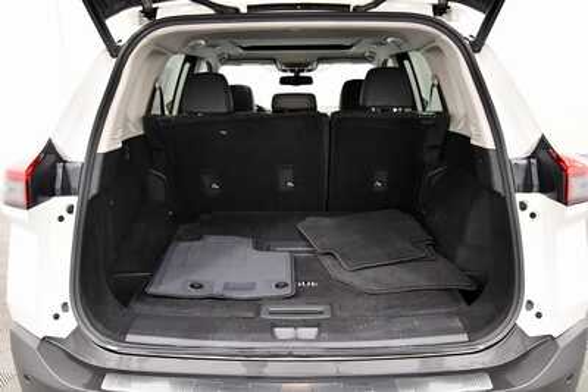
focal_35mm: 30
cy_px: 196
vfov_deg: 43.6
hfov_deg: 61.9
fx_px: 490
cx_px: 294
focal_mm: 20
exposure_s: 1/80
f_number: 5.6
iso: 3200
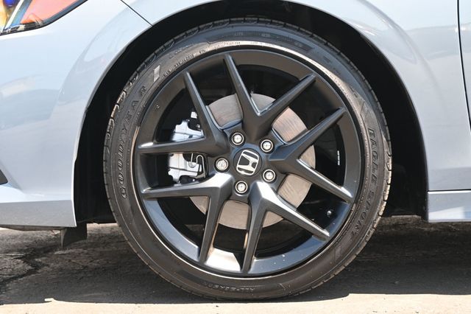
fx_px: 824
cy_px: 157
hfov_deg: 31.9
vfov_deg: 21.5
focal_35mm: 63
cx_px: 236
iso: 400
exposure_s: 1/125
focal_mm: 42
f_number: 5.6
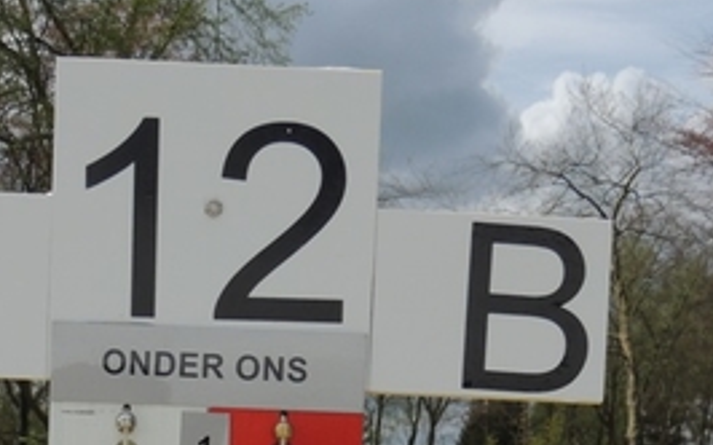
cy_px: 761
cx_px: 209
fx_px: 2001
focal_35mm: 103
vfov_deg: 11.8
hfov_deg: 20.1
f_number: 3.8
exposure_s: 1/1250
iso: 100
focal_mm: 7.6
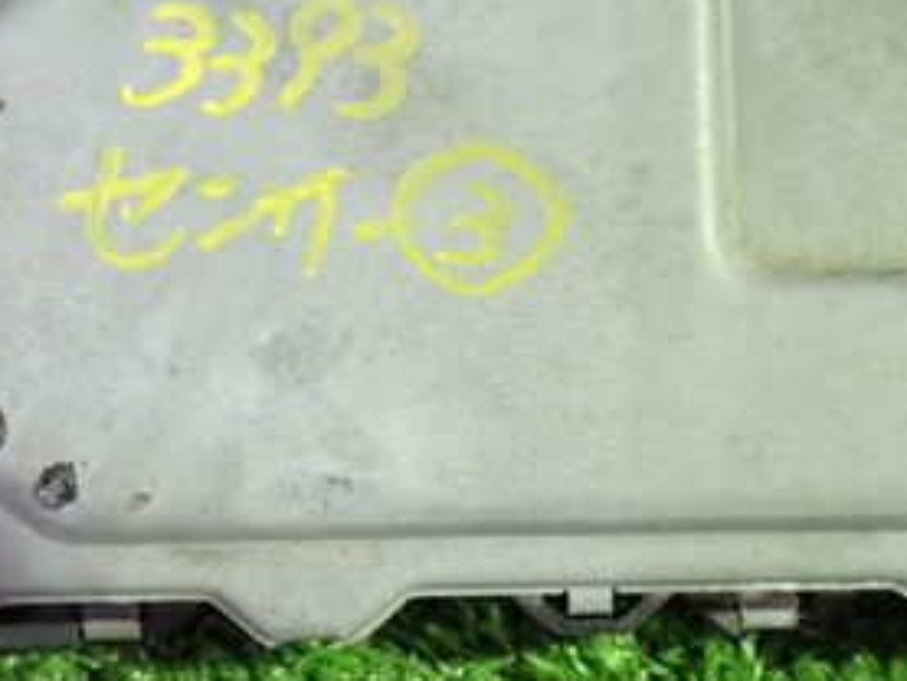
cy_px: 360
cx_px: 419
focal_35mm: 65
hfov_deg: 29.8
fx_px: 1704
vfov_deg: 22.6
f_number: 2.3
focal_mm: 5.4
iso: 800
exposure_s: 1/25
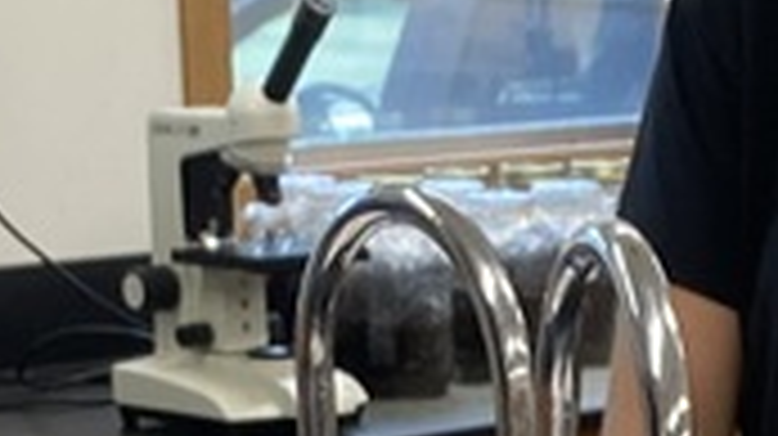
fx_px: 3463
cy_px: 1259
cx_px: 670
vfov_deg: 6.6
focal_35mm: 168
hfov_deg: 12.7
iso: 100
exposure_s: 1/120
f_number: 1.8
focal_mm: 4.25
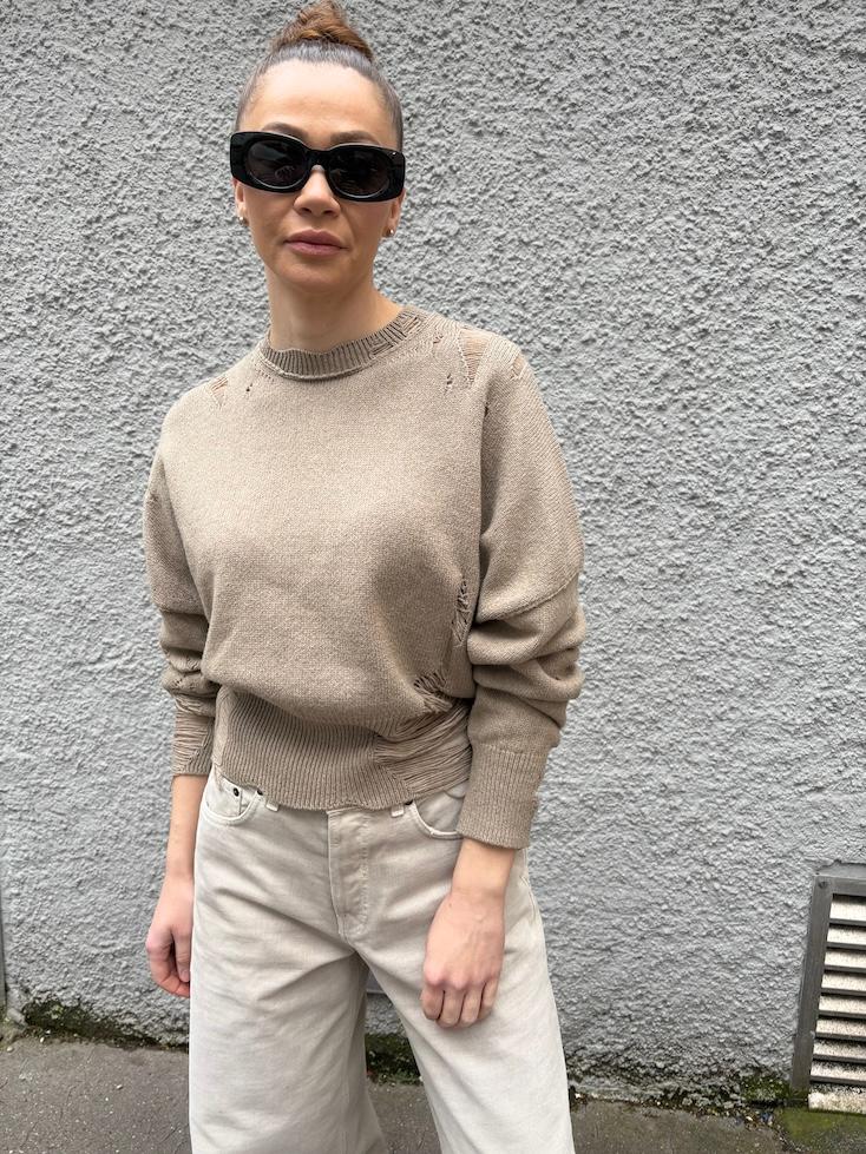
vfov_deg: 67.3
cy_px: 577
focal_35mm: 26
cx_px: 433
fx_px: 867
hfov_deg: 53.1
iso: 32
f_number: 1.6
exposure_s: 1/122
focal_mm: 5.96
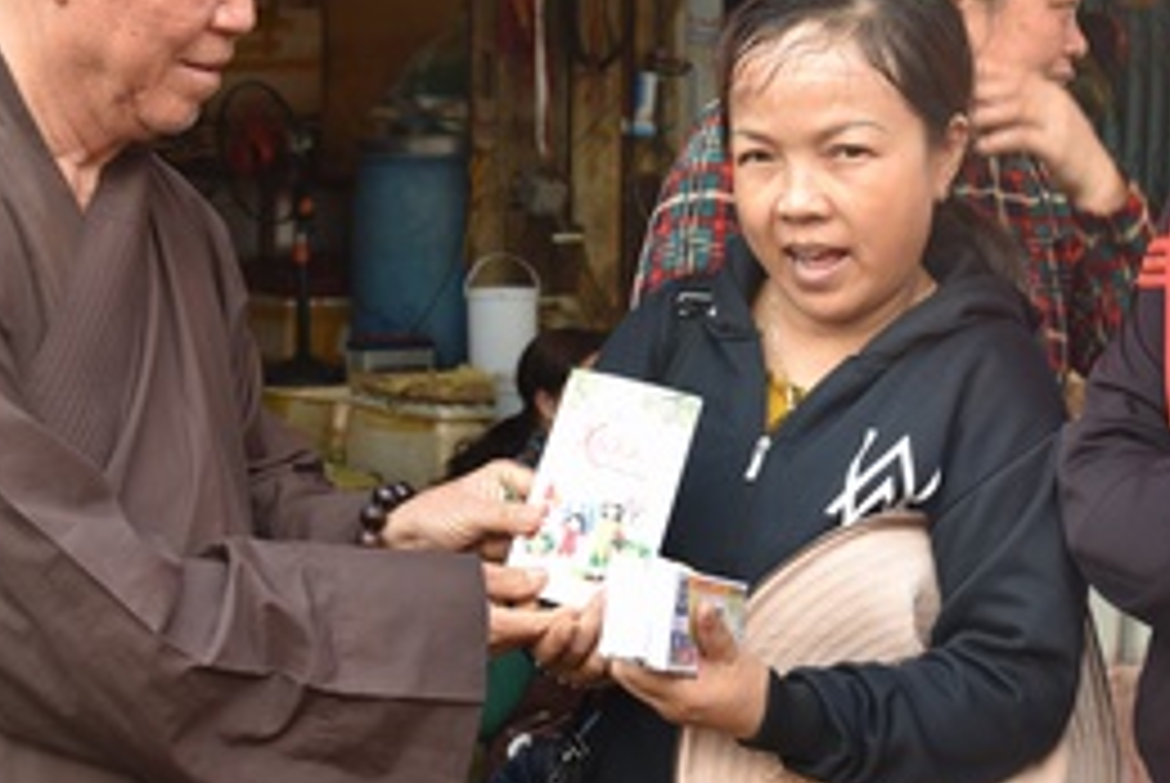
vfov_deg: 18.2
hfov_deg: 26.9
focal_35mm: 75
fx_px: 2440
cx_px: 675
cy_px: 346
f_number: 5
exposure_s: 1/100
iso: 400
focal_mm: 30
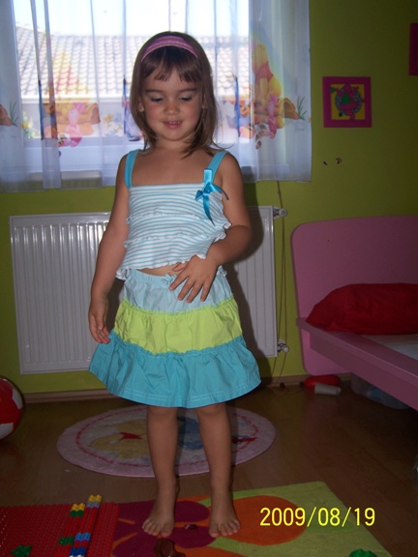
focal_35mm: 38
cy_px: 278
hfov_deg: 37.7
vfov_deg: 49.0
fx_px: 612
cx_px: 209
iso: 80
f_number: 2.8
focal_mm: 6.3
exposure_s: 1/60
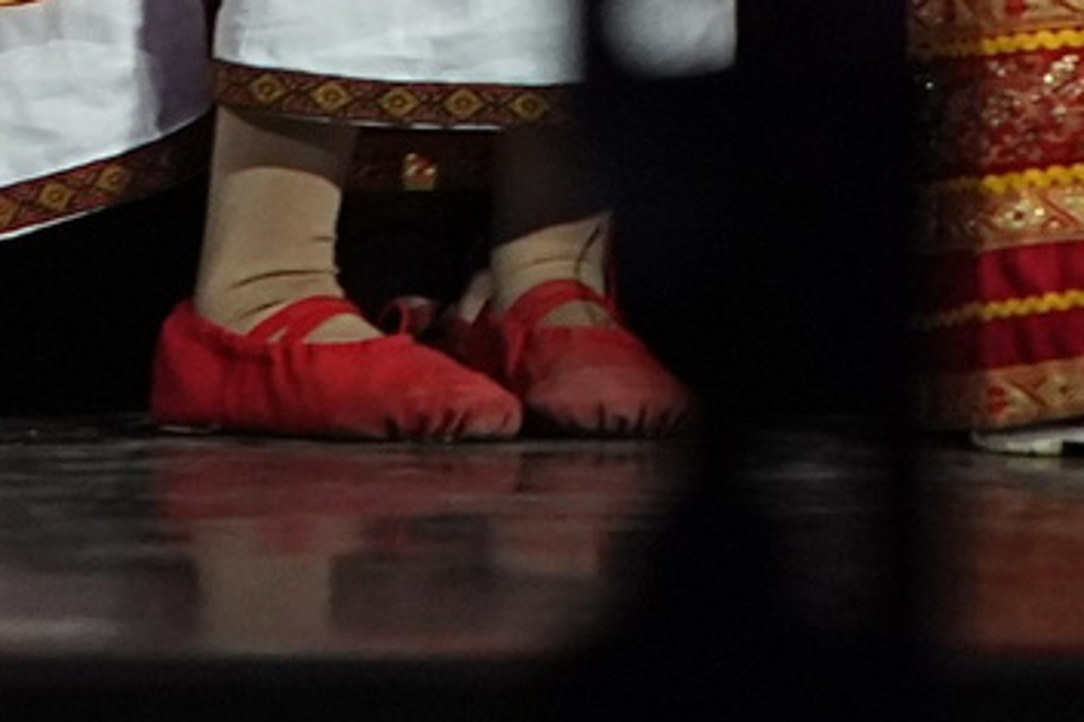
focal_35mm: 1269
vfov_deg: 1.1
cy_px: -1860
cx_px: 494
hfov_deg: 1.6
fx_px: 38191
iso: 2000
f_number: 3.2
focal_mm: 175
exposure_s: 1/400
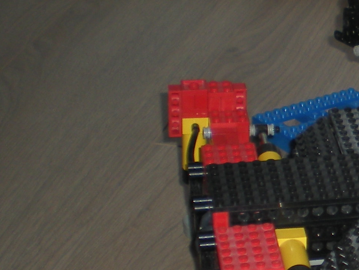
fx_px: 1358
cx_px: 598
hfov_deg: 13.8
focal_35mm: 131
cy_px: 158
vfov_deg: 11.3
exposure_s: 1/60
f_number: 3.1
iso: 64
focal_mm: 6.3
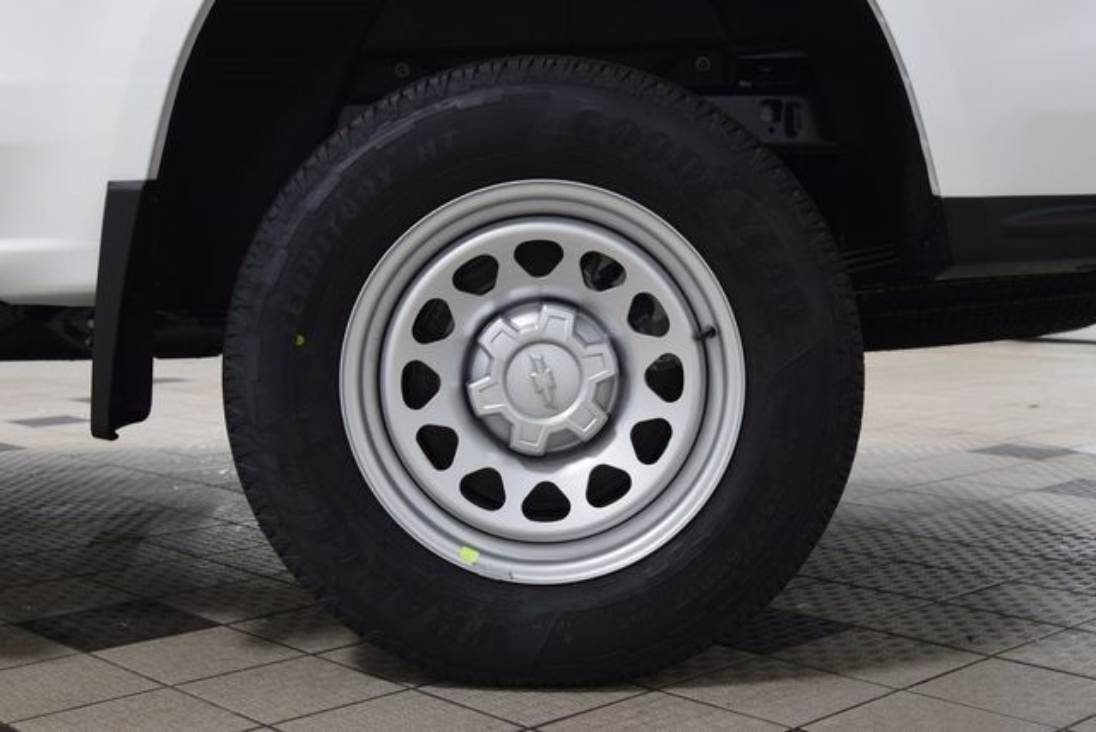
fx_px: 1553
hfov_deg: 38.9
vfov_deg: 26.5
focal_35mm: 51
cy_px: 366
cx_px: 548
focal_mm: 34
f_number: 6.3
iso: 560
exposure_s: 1/15
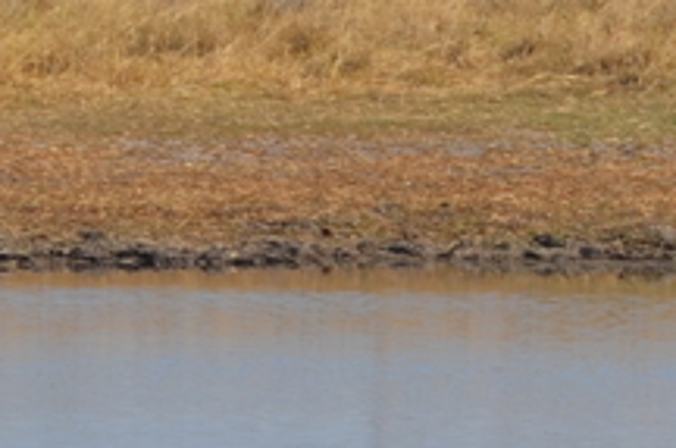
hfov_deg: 2.7
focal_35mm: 765
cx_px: 873
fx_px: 14333
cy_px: -235
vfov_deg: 1.8
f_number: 9
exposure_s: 1/320
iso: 100
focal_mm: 86
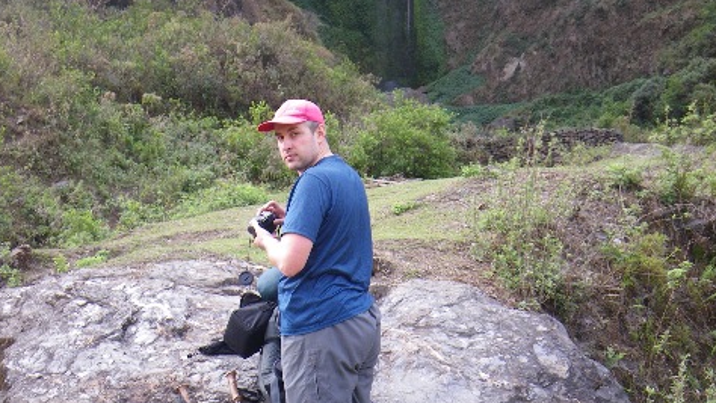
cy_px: 94
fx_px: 950
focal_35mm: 50
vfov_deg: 23.7
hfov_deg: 41.3
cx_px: 358
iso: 80
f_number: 3.8
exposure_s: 1/50
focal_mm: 6.1
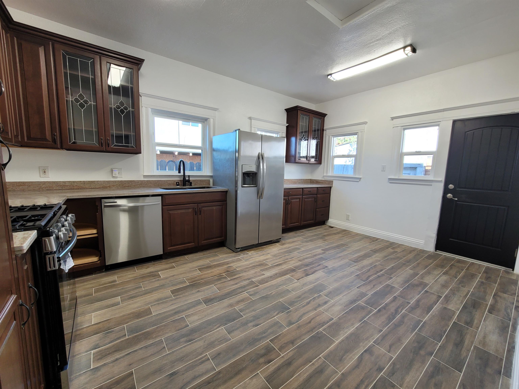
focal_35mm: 13
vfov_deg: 89.9
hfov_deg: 106.2
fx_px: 195
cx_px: 260
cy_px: 194
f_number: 2.2
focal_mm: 2.2
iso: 64
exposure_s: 1/60
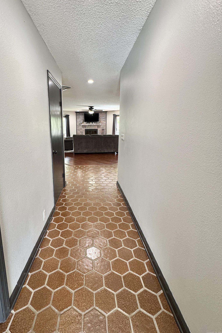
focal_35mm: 16
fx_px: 148
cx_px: 85
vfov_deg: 96.5
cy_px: 152
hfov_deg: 72.7
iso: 250
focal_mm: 2.22
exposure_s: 1/60
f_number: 2.2
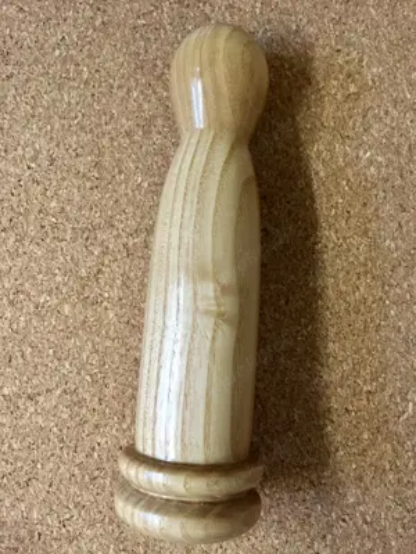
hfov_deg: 48.2
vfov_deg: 61.7
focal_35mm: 29
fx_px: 465
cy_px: 277
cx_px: 208
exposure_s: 1/25
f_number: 2.2
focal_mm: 4.15
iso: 250
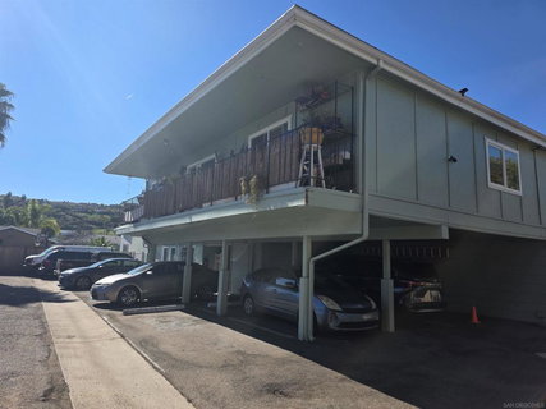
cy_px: 204
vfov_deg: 58.9
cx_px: 273
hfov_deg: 73.9
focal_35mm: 23
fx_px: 363
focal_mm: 6.3
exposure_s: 1/5153
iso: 80
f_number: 1.7
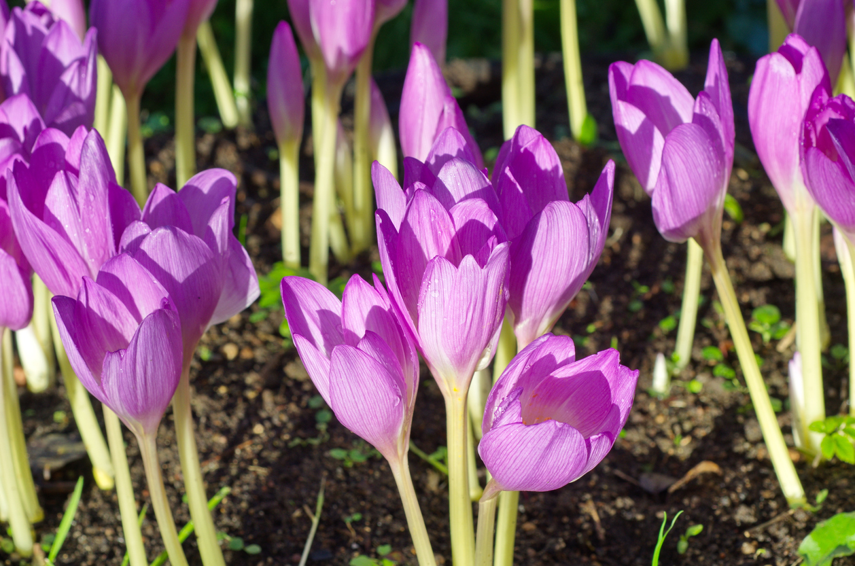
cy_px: 283
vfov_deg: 15.1
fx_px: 2133
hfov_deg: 22.7
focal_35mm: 90
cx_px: 428
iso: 100
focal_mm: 60
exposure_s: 1/100
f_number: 10
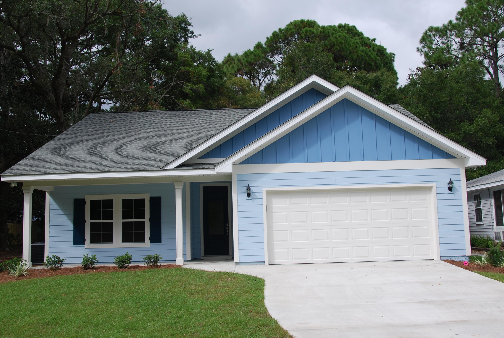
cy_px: 154
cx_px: 258
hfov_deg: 49.5
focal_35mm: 39
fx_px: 547
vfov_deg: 34.3
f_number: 7.1
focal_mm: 22
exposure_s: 1/200
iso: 100
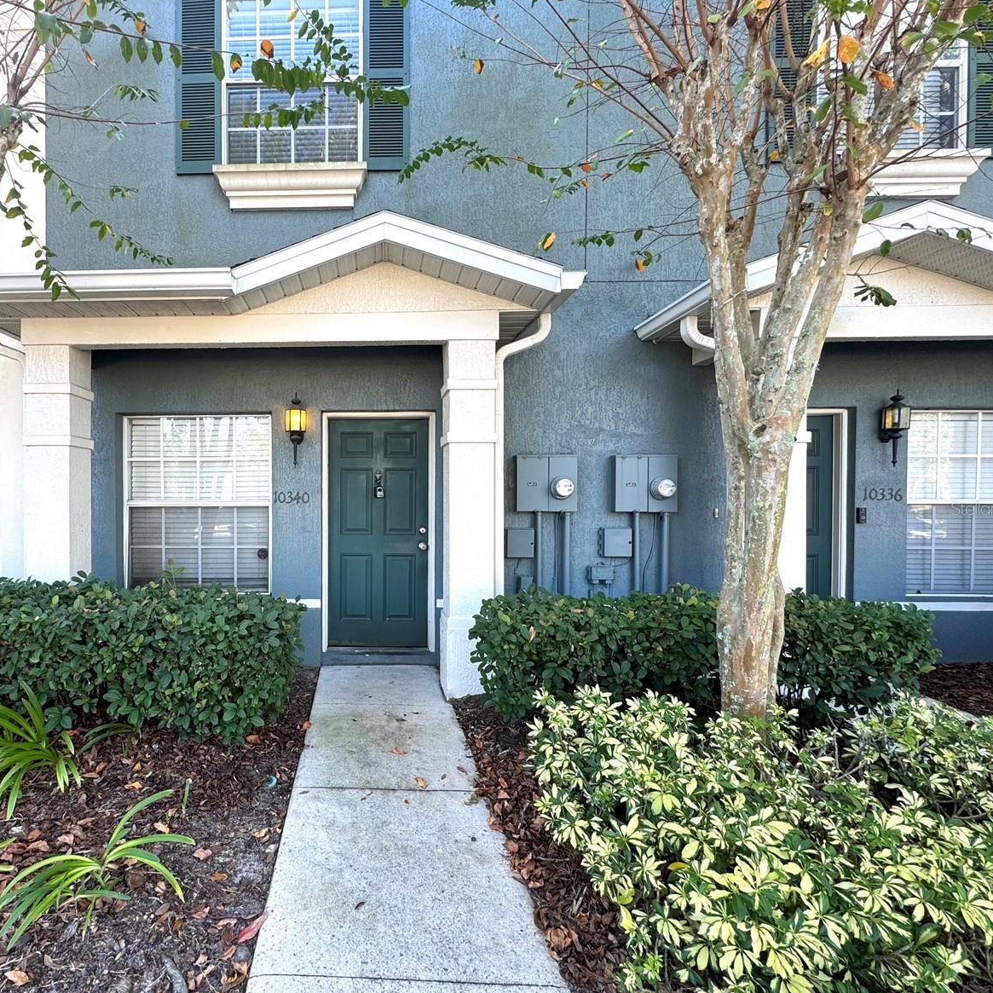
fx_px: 552
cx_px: 349
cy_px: 508
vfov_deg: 84.0
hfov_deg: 81.7
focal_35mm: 17
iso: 64
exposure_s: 1/99
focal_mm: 2.22
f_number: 2.2
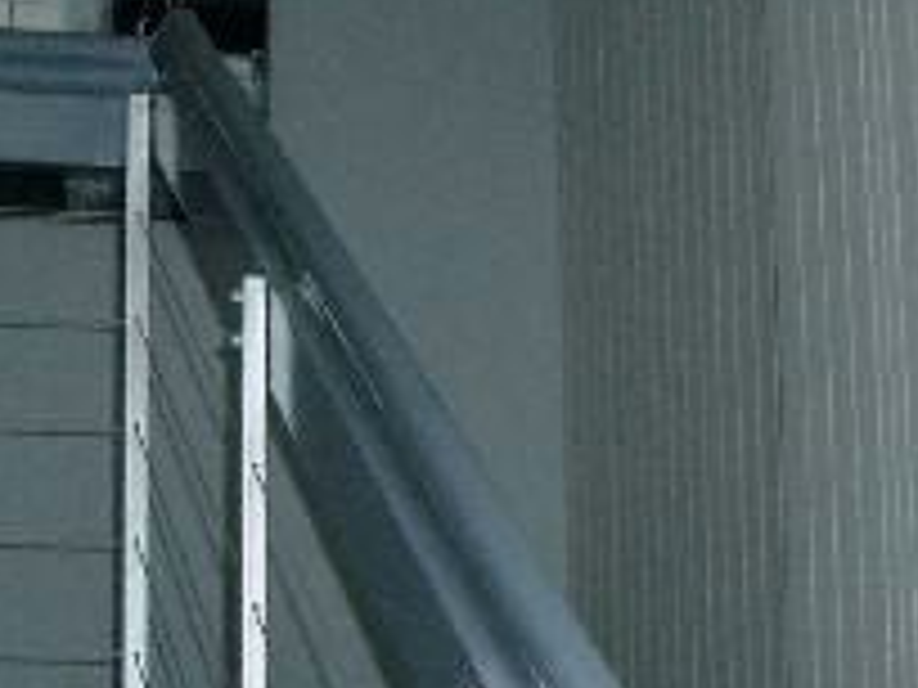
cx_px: 418
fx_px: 2917
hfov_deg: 17.9
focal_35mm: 110
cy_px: 445
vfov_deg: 13.4
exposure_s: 1/40
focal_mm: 5.8
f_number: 2.6
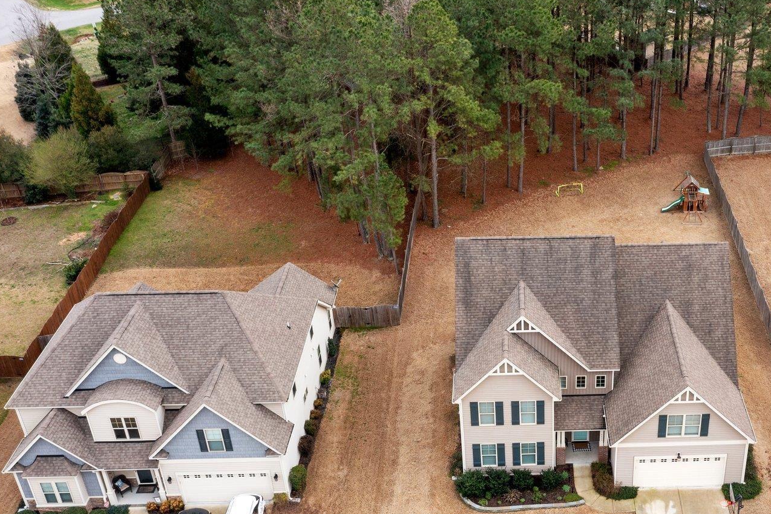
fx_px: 964
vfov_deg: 29.7
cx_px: 566
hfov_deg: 42.4
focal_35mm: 45
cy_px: 319
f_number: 5
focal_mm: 10.26
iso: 100
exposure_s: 1/200
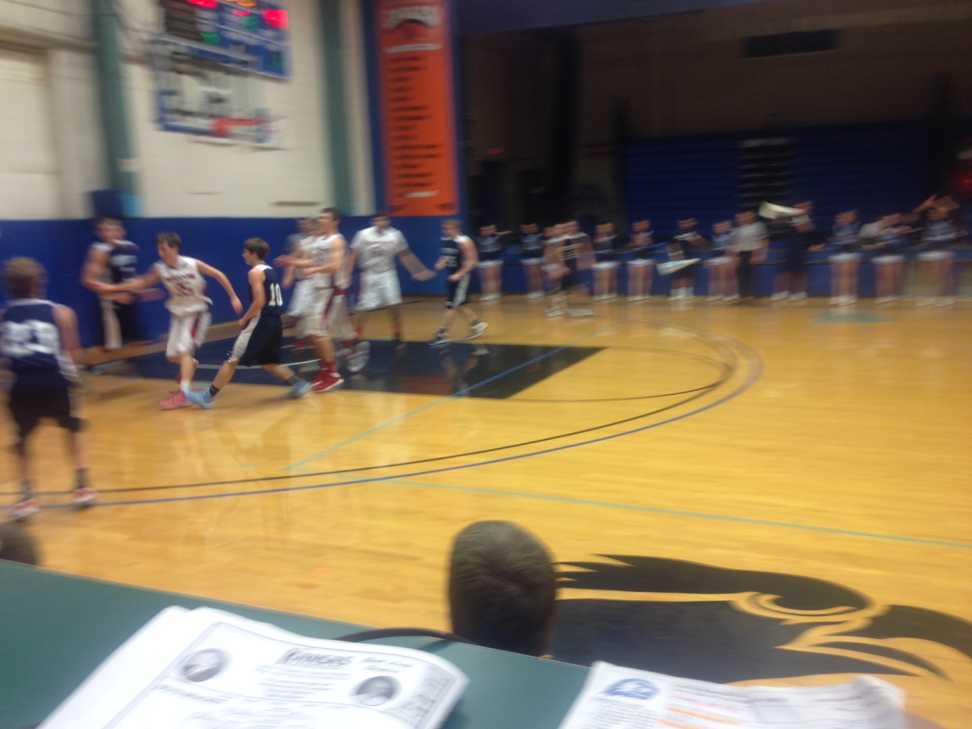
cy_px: 364
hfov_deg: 55.4
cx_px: 486
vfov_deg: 42.9
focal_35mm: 33
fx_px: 927
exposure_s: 1/20
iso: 64
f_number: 2.4
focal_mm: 4.12
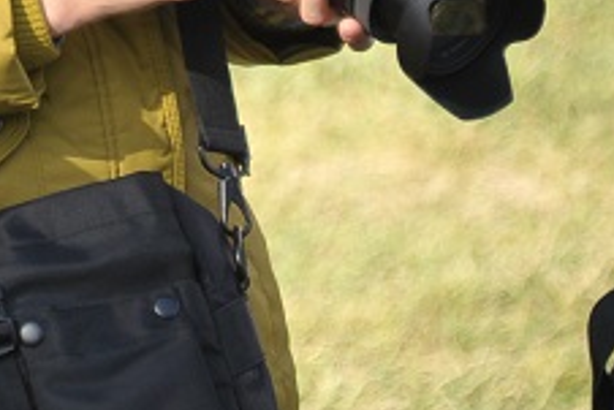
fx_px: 11605
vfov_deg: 2.0
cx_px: -341
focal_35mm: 680
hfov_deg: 3.0
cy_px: -273
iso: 500
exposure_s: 1/400
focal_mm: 190
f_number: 5.6
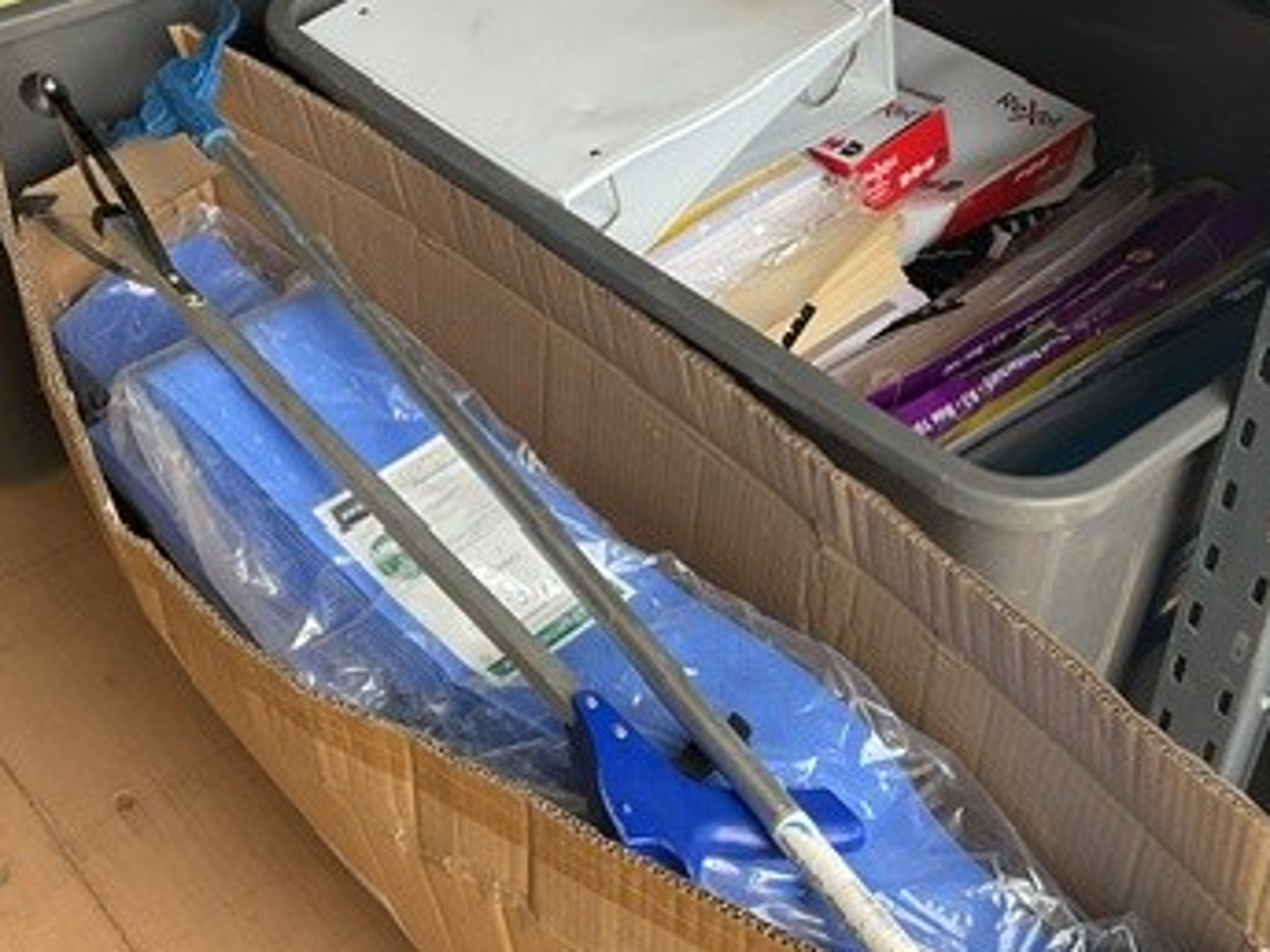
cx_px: 587
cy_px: 380
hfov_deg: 35.5
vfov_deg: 27.0
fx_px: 1981
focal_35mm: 54
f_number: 1.8
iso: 40
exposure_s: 1/120
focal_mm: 3
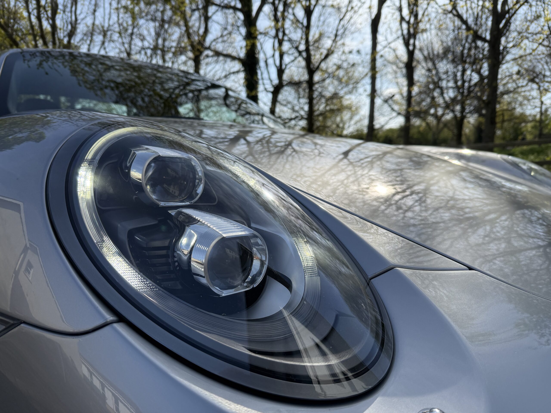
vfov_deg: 56.8
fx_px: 382
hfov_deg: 71.6
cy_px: 206
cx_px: 276
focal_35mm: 24
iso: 100
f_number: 1.78
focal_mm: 6.76
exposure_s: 1/6173
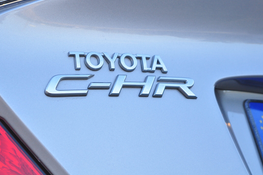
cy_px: 72
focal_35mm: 103
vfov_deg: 13.3
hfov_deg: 19.9
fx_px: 749
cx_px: 118
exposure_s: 1/250
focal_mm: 55
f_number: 5.6
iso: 500
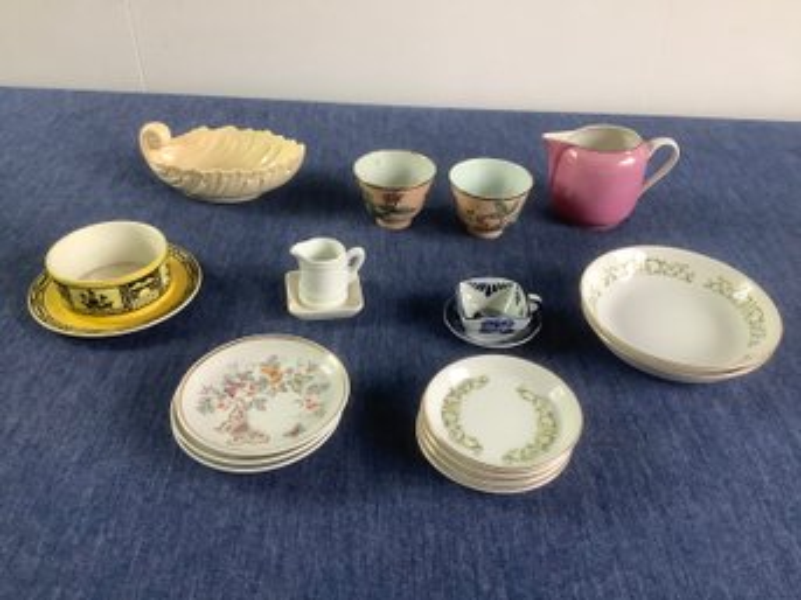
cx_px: 400
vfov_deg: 45.4
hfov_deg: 58.4
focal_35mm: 31
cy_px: 300
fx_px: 717
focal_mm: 3.3
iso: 200
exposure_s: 1/50
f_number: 2.4
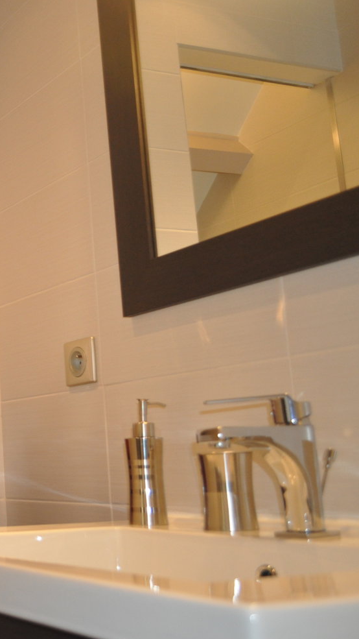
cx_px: -139
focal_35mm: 51
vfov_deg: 40.6
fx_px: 863
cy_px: 344
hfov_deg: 20.8
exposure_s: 1/80
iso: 800
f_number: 3.8
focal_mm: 20
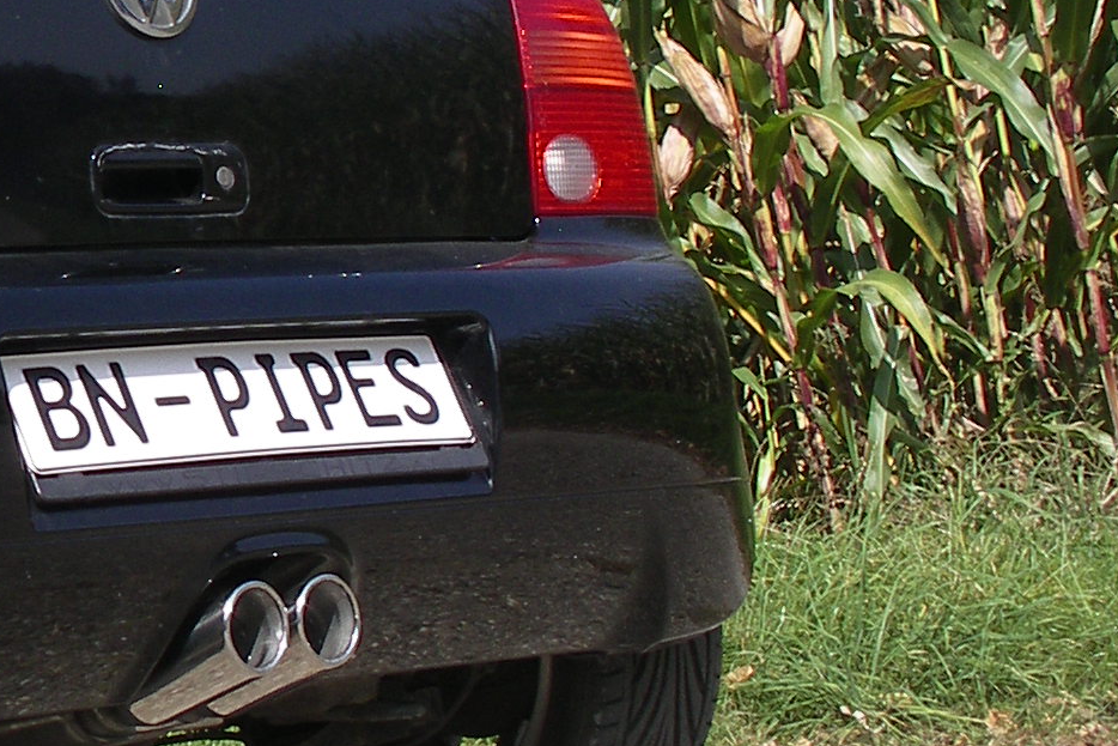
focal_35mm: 126
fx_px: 3913
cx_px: -446
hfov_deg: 15.3
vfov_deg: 10.8
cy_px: 55
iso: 80
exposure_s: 1/200
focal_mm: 7.8
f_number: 5
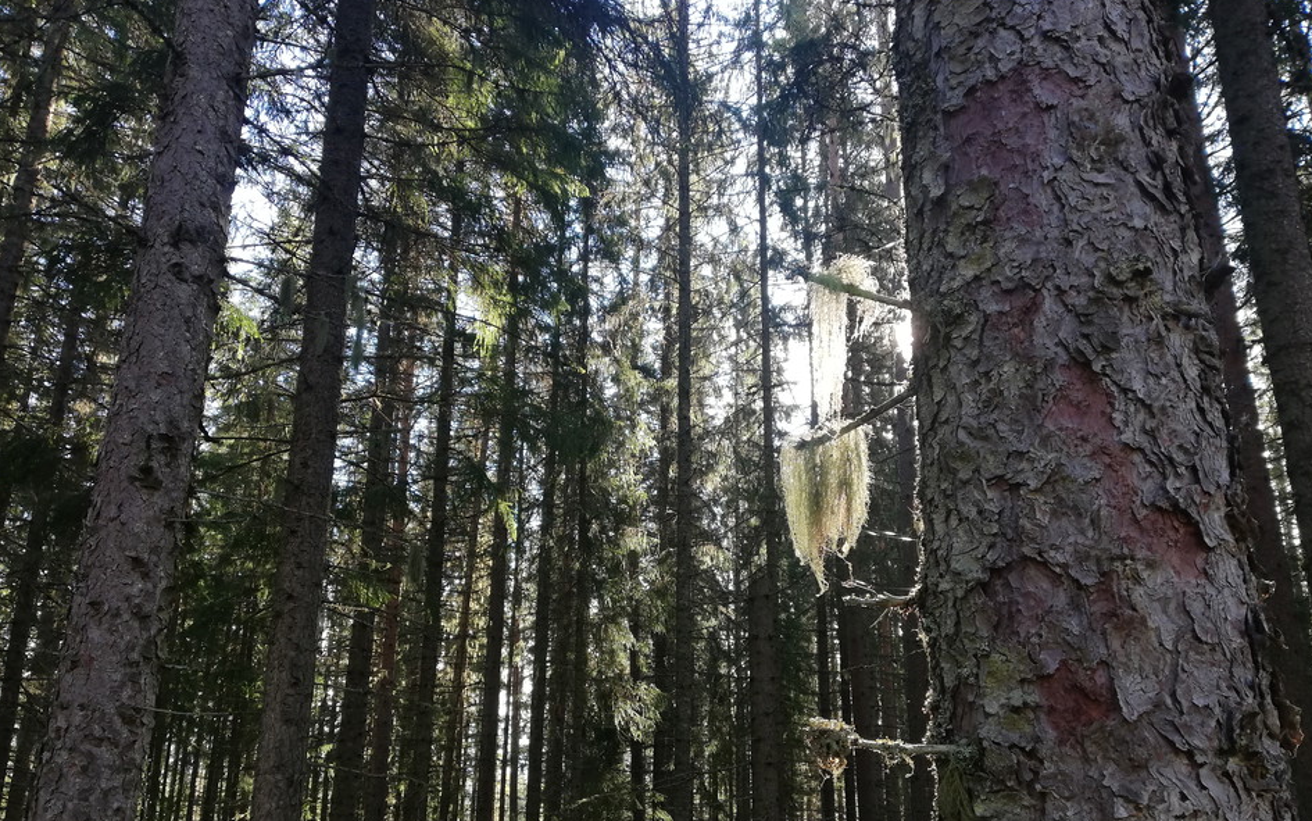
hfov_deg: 66.5
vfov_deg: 44.3
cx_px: 653
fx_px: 1001
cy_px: 493
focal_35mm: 28
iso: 80
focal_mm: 3.81
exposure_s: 1/100
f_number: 2.2
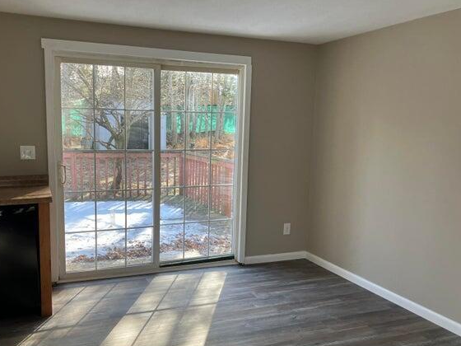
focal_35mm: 32
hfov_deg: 56.6
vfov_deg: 44.1
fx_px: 426
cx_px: 198
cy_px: 182
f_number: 1.8
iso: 50
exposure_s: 1/121
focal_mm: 3.99
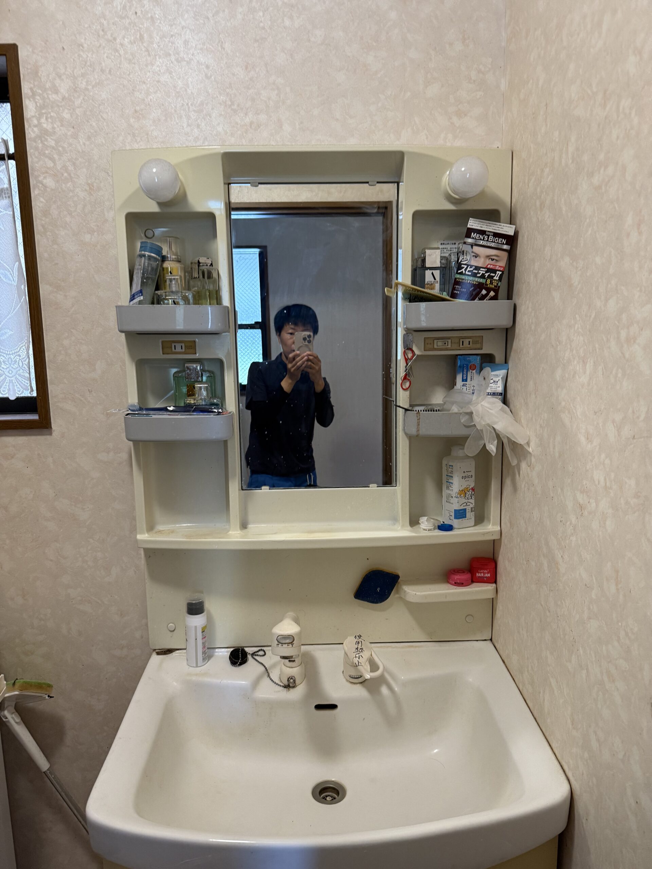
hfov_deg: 56.8
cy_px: 434
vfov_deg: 71.6
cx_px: 326
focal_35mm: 24
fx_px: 603
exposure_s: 1/60
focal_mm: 6.76
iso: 320
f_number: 1.78
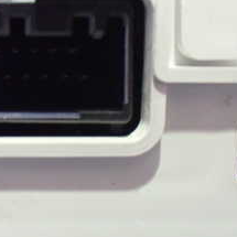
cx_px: -54
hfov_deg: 21.5
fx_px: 573
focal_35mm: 74
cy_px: 69
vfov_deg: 23.2
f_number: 2.3
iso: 1000
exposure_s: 1/30
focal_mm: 5.4
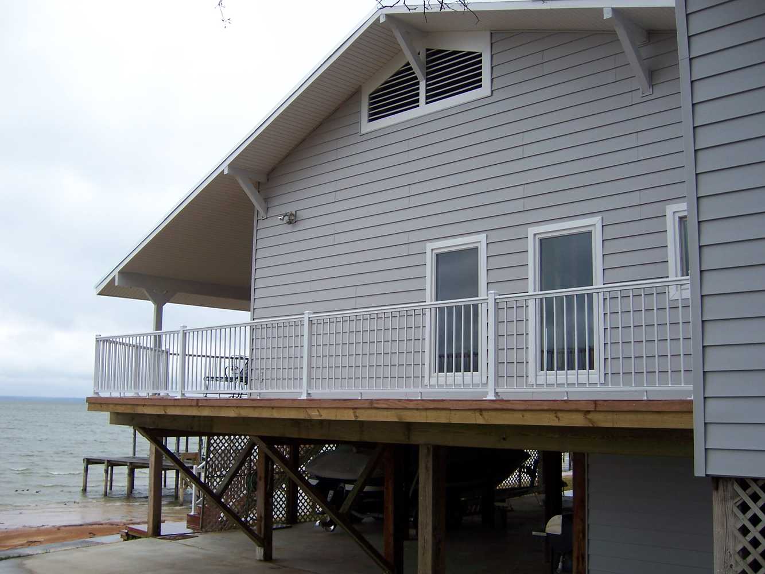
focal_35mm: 36
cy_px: 287
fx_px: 796
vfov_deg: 39.7
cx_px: 382
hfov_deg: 51.4
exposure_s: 1/250
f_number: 2.8
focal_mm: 6.2
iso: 80
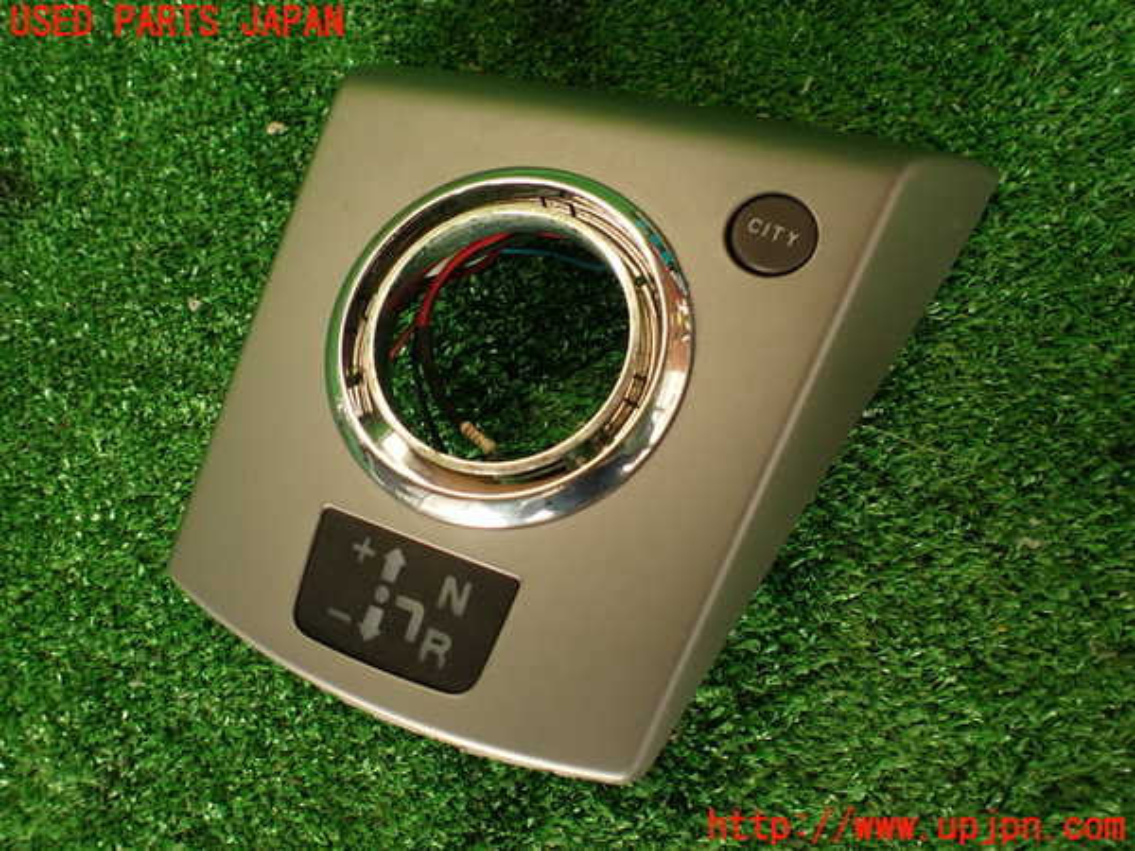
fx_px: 820
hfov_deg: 69.4
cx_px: 568
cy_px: 426
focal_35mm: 25
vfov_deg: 54.9
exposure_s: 1/60
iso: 100
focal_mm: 4.5
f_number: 2
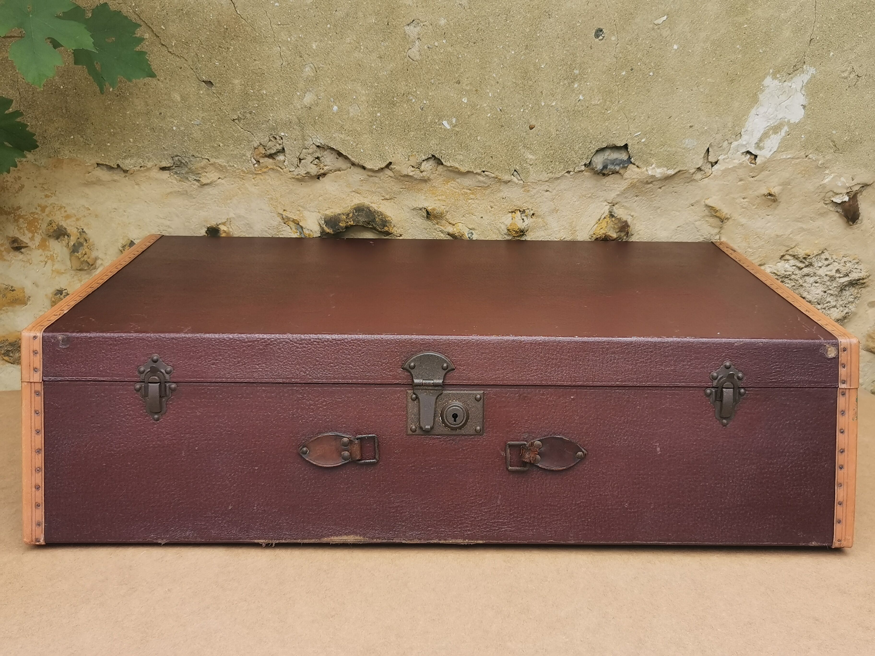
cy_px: 328
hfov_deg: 47.9
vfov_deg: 36.8
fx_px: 986
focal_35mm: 39
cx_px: 438
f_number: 1.8
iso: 50
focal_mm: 5.58
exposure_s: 1/148
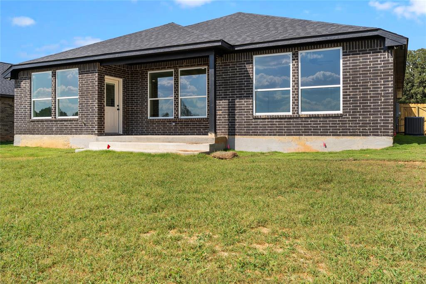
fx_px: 355
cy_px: 142
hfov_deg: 61.9
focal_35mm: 30
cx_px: 213
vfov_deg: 43.6
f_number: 5.6
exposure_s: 1/400
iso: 100
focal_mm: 30
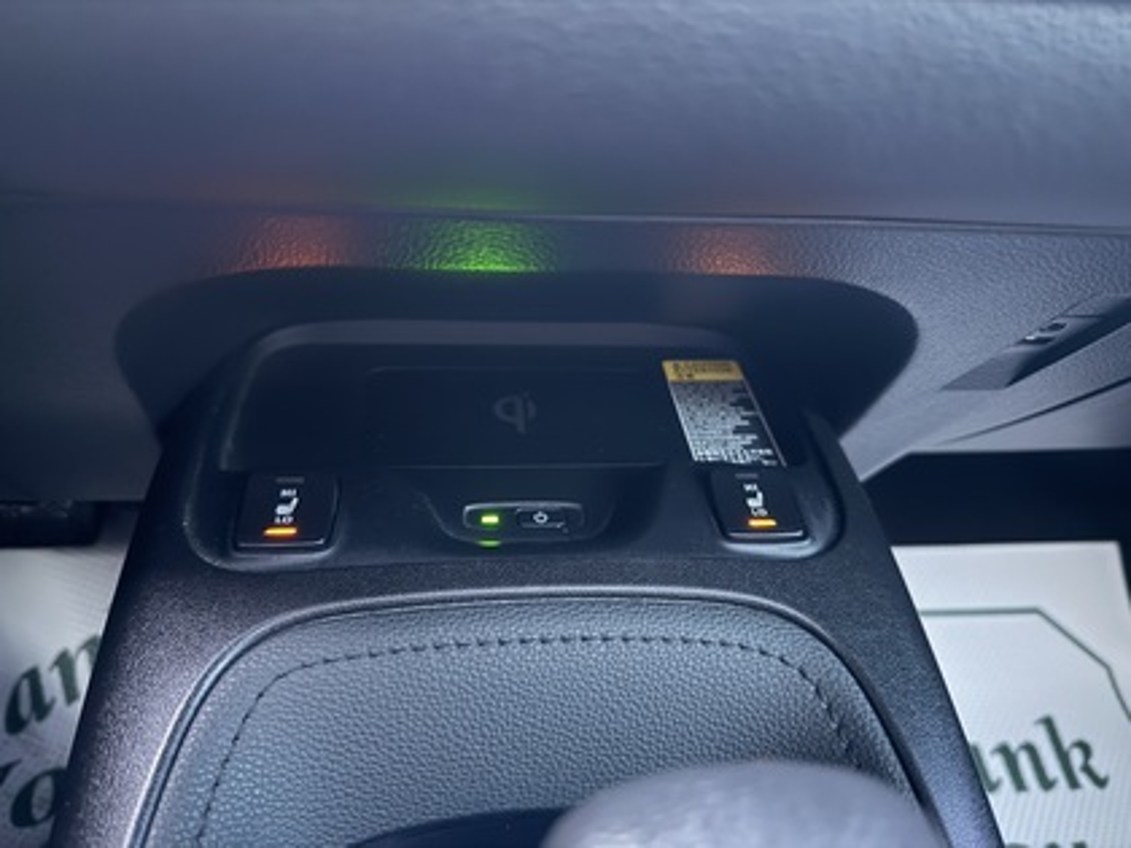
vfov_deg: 56.8
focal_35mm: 24
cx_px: 566
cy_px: 424
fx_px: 784
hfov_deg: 71.6
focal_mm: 6.76
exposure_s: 1/15
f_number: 1.78
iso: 1600
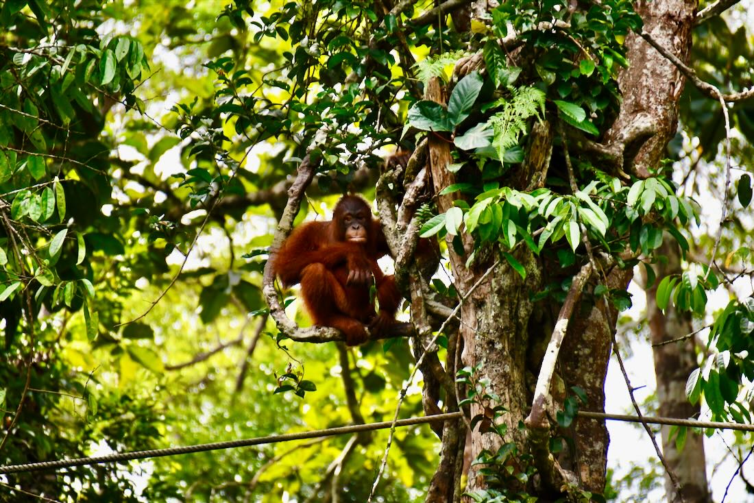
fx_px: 9427
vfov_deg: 3.1
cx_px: 377
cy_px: 252
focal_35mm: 450
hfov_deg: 4.6
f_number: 5.6
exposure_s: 1/500
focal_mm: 300
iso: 800
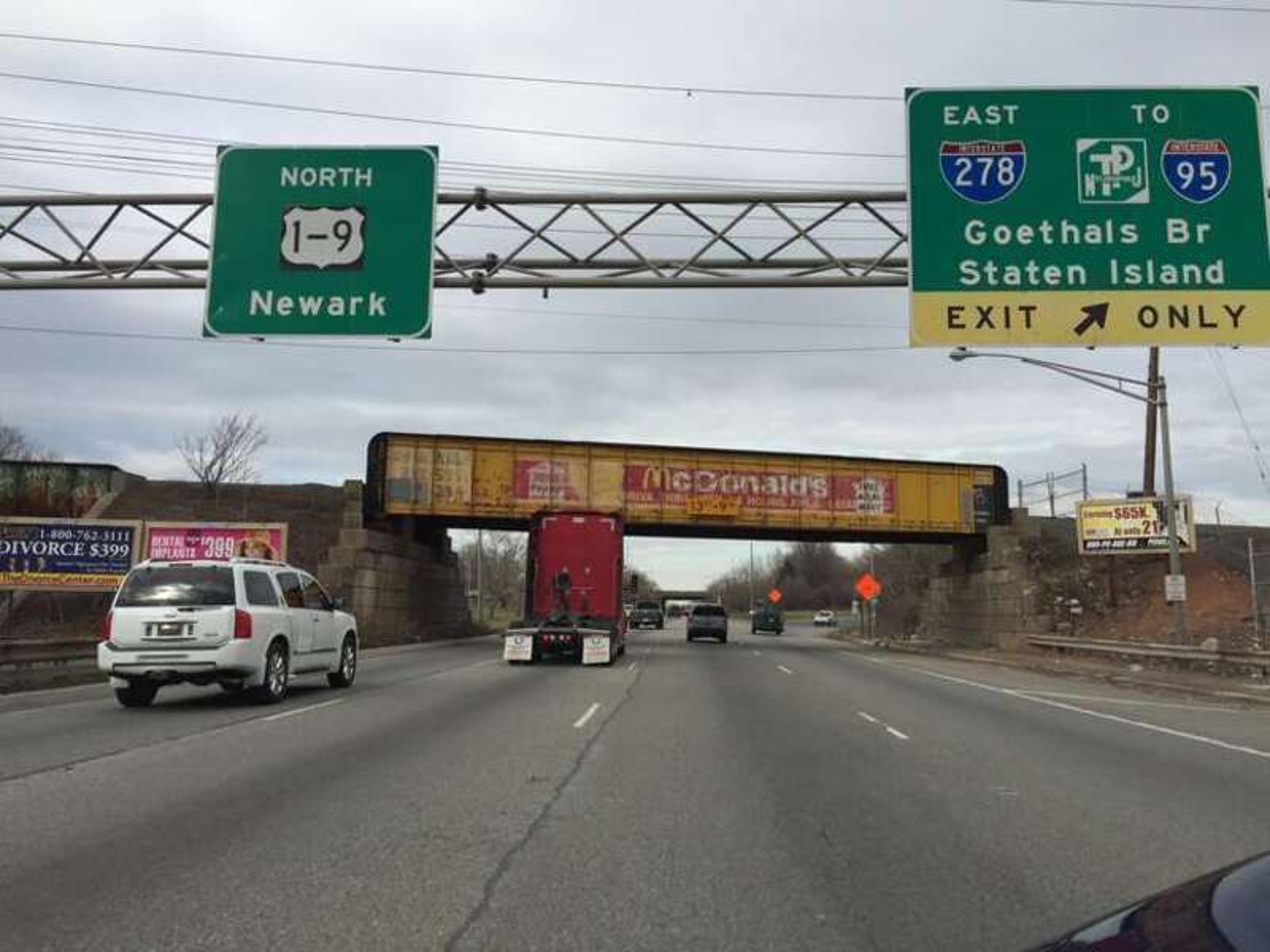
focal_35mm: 29
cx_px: 635
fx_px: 1064
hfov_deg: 61.7
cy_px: 476
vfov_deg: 48.2
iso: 32
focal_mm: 4.15
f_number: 2.2
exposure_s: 1/1276
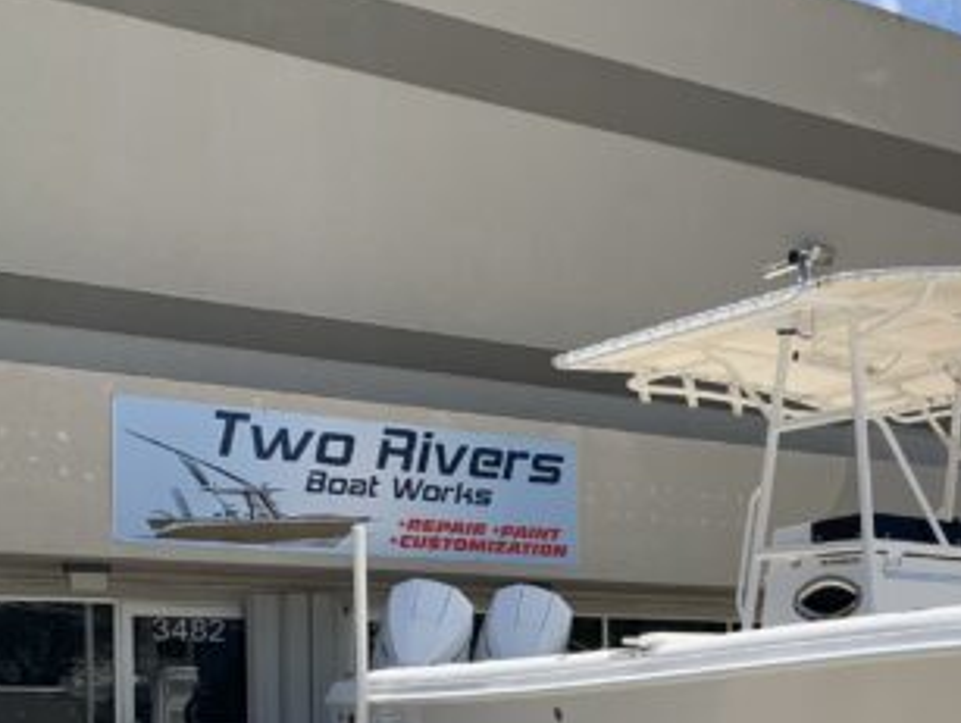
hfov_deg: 32.4
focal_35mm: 55
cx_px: 942
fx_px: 1529
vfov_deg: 25.2
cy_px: 745
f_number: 1.8
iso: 25
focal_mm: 4.25
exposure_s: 1/3289
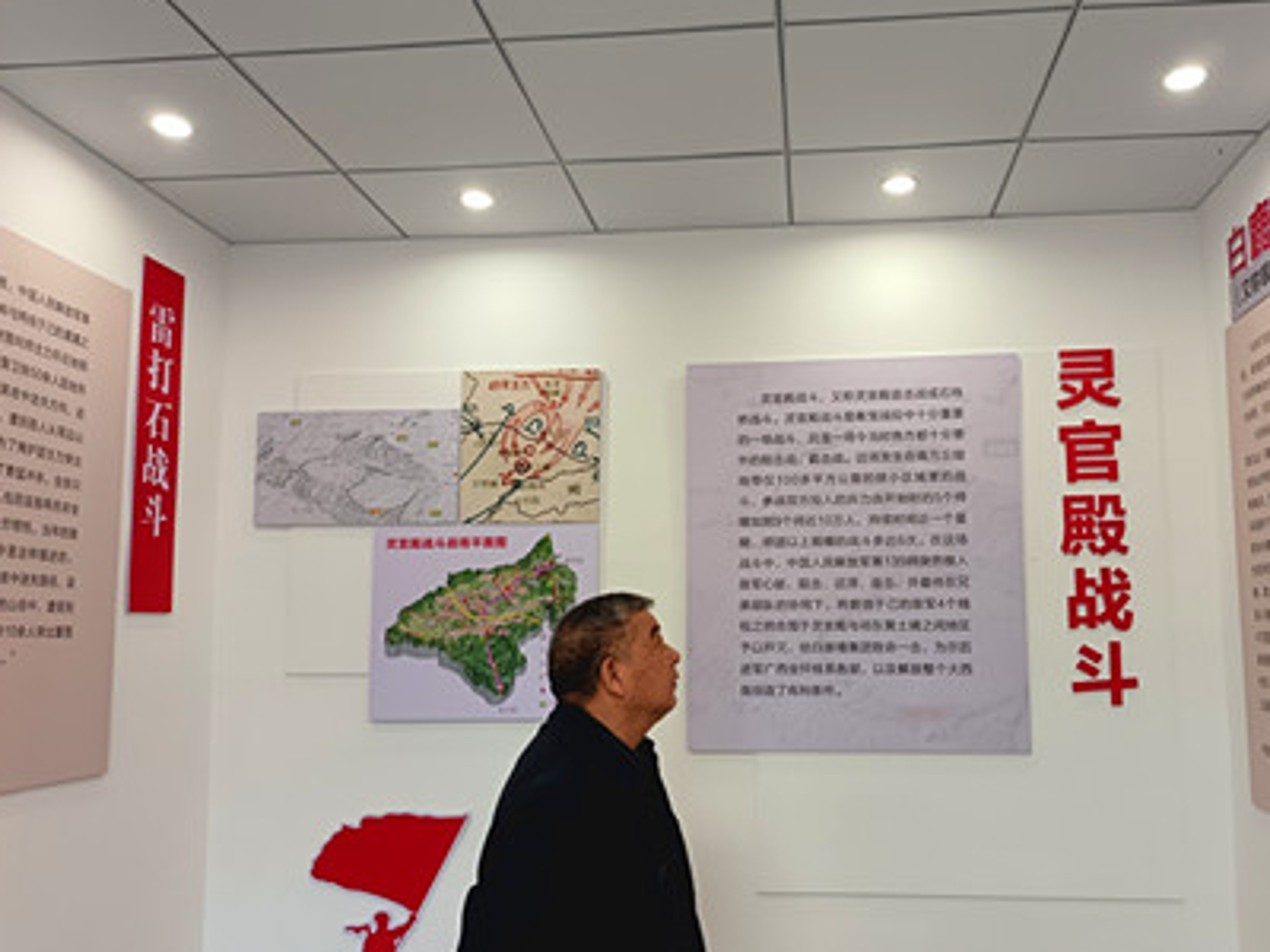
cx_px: 724
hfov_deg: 59.7
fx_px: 1101
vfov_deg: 46.7
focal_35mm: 30
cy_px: 525
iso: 631
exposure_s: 1/33.3
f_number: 1.75
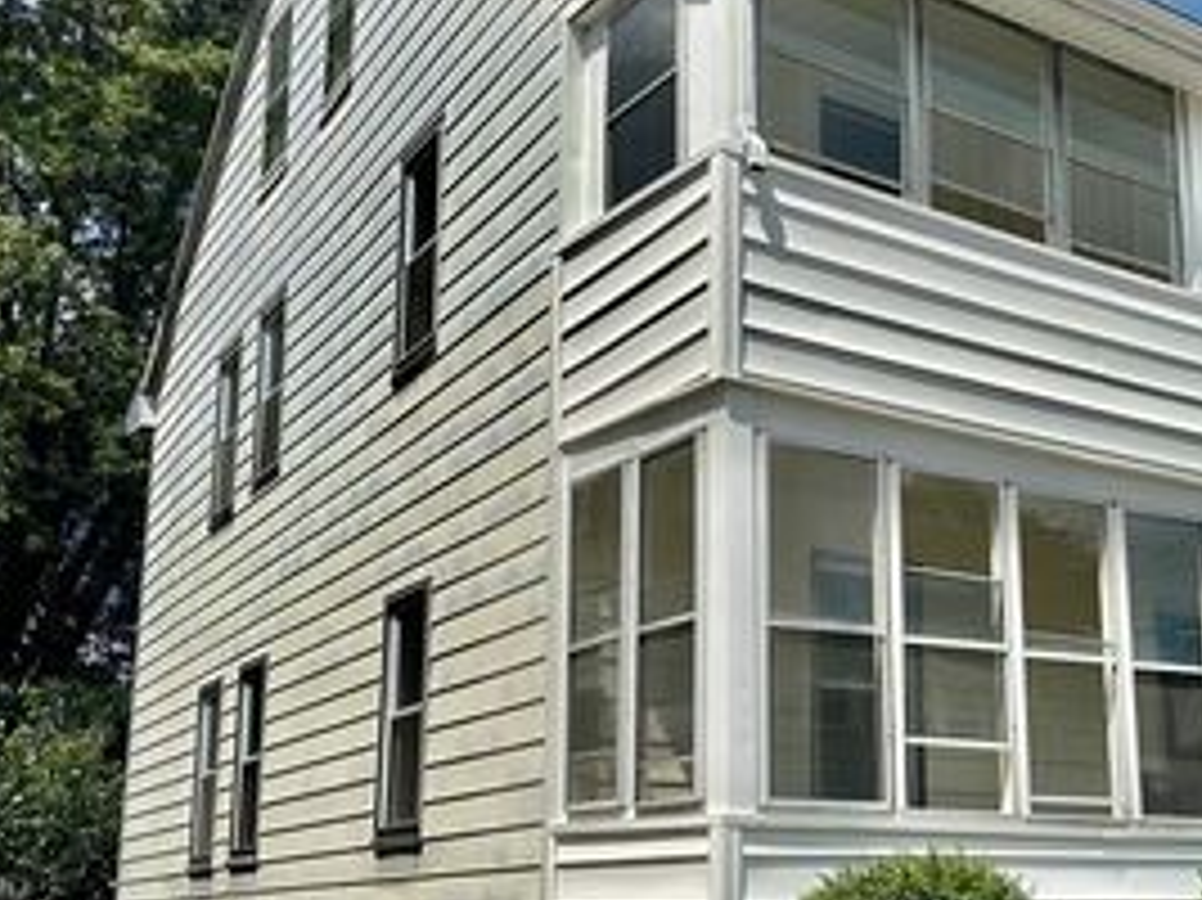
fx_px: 1562
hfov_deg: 40.9
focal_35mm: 45
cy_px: 596
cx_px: 896
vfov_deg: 31.9
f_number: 1.78
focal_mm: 6.86
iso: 80
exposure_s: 1/8929
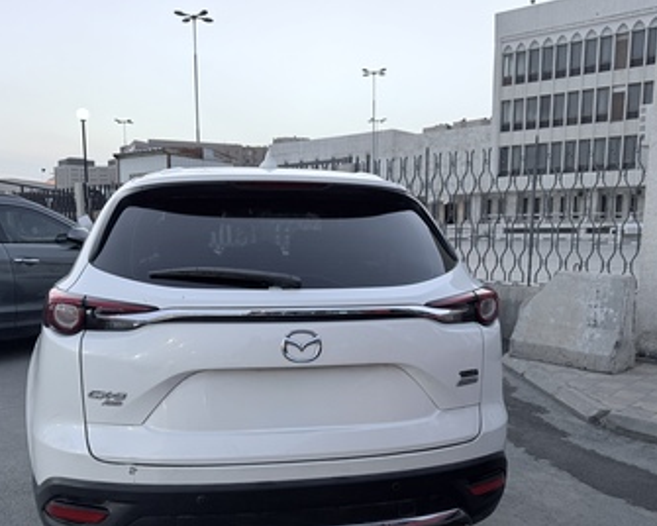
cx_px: 317
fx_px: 622
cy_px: 329
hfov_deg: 55.6
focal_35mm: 32
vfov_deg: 45.4
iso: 125
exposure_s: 1/120
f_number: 1.78
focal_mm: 6.76
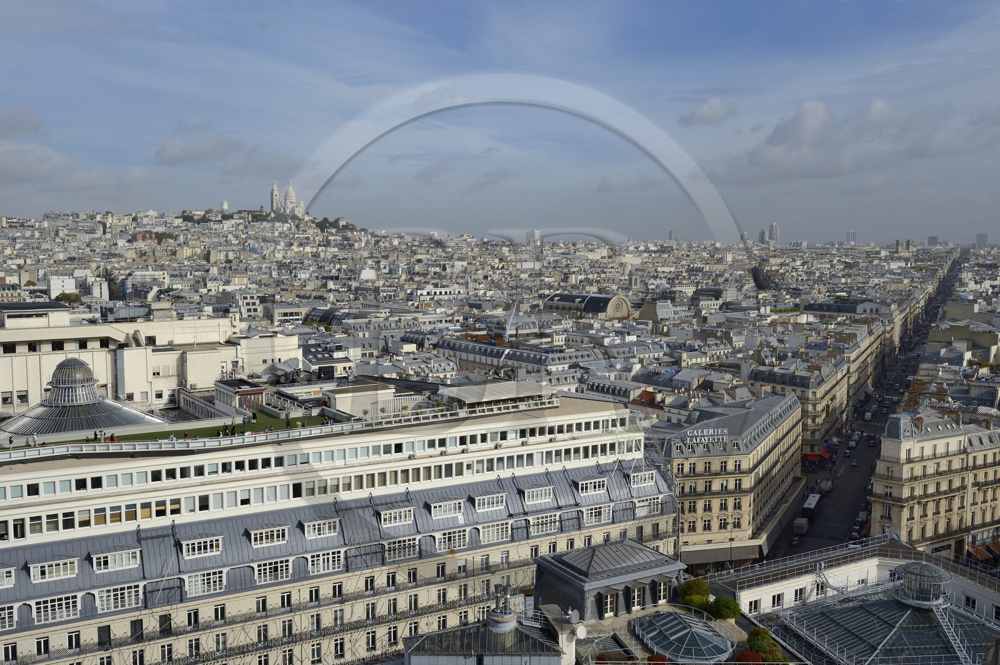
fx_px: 888
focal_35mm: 32
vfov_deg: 41.0
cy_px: 332
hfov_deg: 58.8
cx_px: 500
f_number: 13
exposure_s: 1/320
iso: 200
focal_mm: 32
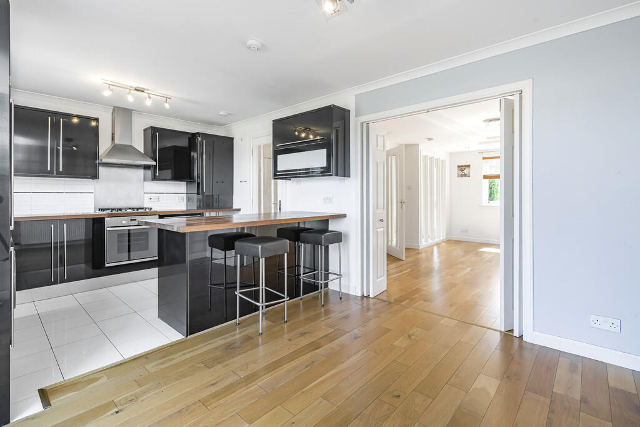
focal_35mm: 16
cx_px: 320
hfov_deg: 96.7
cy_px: 214
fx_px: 284
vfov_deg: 73.8
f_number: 9
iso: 500
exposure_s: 1/25
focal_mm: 16
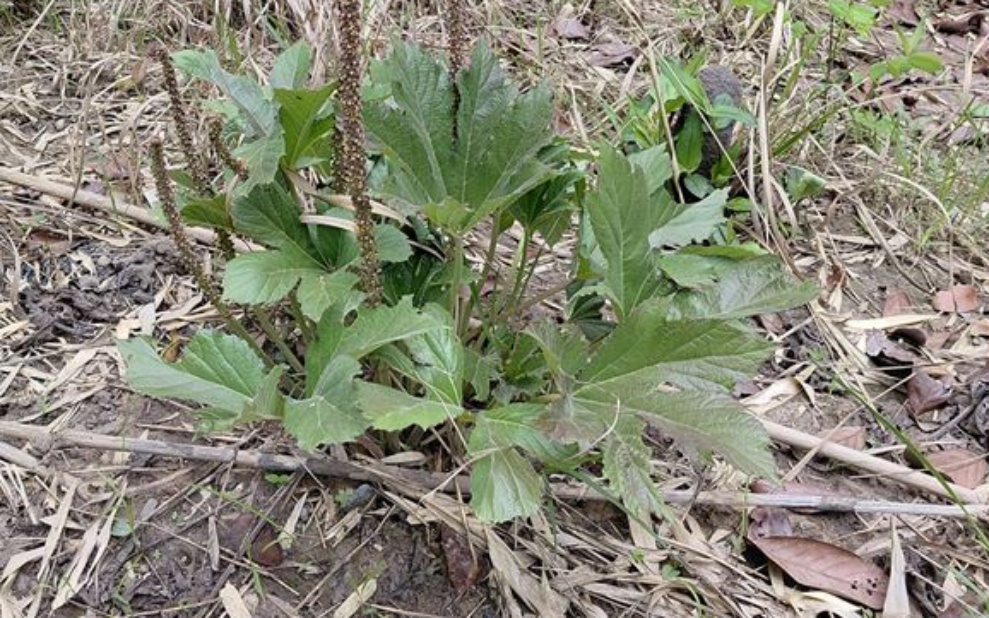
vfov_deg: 35.2
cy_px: 242
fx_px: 970
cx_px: 343
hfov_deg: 53.1
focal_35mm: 36
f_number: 1.8
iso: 50
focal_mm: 4.69
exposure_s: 1/564
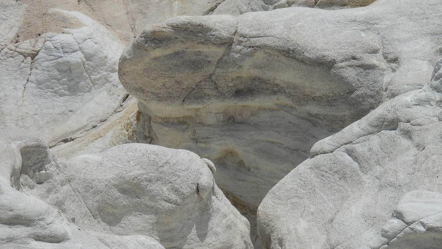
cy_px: 109
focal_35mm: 382
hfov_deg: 5.7
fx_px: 4477
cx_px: 221
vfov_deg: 3.2
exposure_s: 1/1250
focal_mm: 62.5
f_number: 5
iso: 100
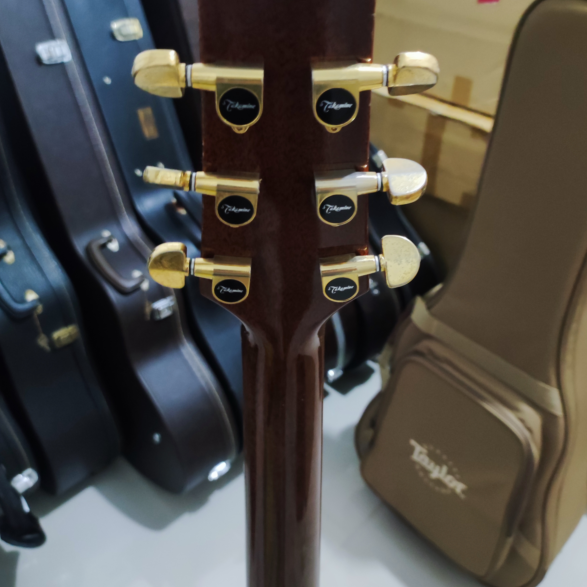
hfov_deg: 72.1
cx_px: 299
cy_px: 272
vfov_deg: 72.0
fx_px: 403
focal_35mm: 21
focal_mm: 4.74
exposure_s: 1/25
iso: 1700
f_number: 1.79
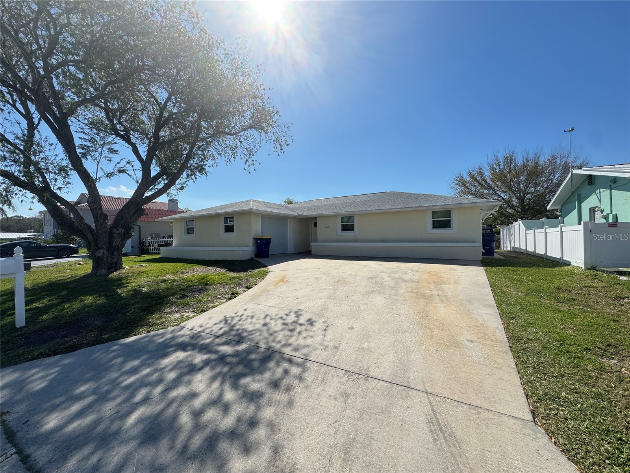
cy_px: 236
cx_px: 315
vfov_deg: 85.7
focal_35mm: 14
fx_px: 255
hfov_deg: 102.1
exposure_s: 1/2770
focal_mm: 2.22
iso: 50
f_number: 2.2
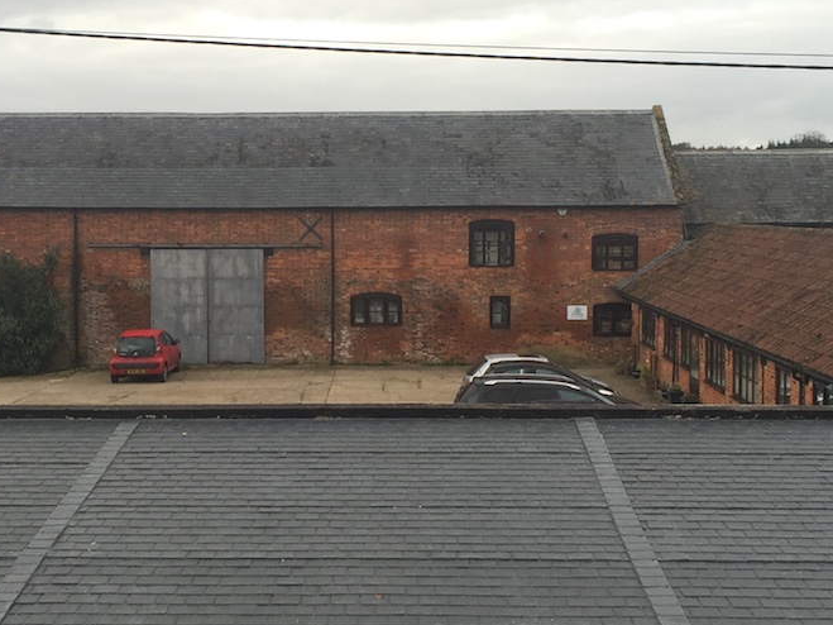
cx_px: 326
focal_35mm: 66
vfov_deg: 22.2
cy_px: 303
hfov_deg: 29.3
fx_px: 1588
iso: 32
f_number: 2.2
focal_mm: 4.15
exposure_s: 1/154
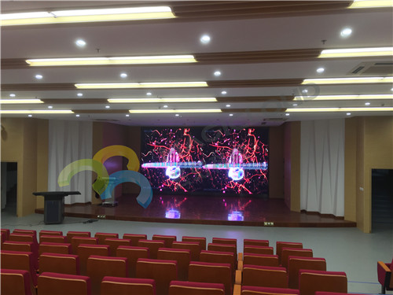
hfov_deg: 61.7
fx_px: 329
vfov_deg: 48.2
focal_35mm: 29
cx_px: 196
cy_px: 148
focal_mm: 4.15
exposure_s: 1/33
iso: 50
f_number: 2.2
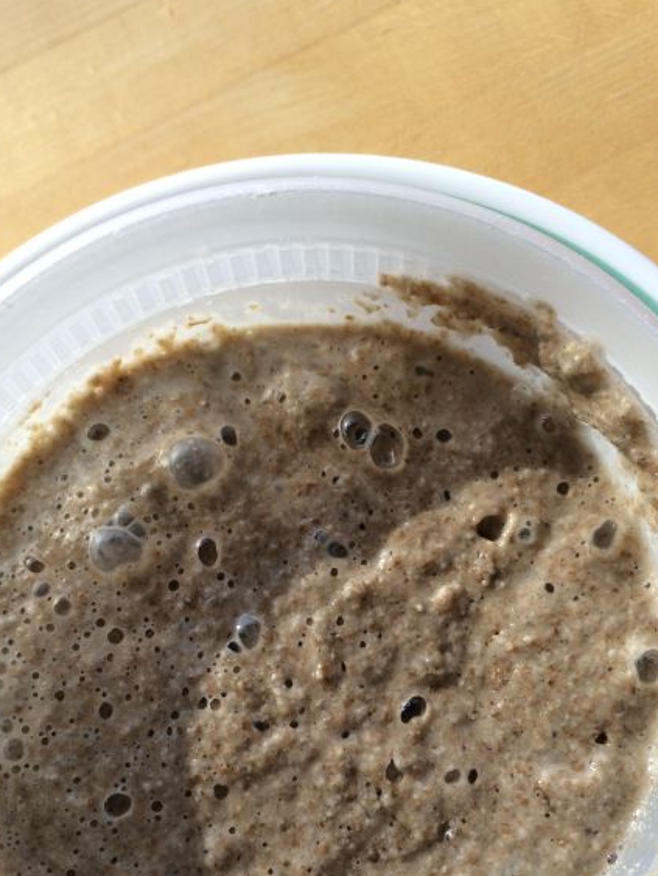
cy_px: 611
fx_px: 1063
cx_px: 330
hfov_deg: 34.4
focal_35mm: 42
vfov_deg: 43.9
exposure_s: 1/120
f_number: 2.2
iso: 50
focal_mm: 4.15
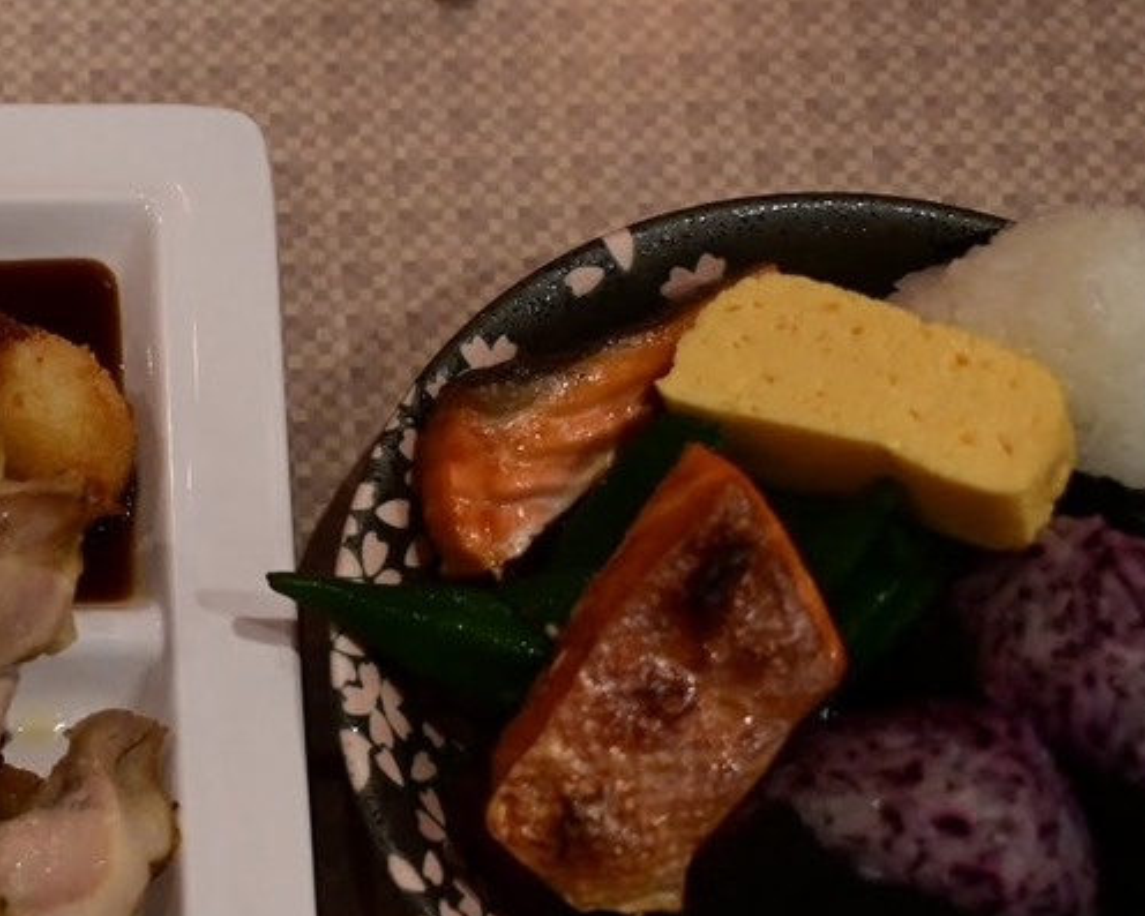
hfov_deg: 19.6
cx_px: -150
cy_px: 533
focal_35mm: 93
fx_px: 3152
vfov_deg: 16.5
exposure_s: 1/1000
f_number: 4
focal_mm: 41
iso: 4000
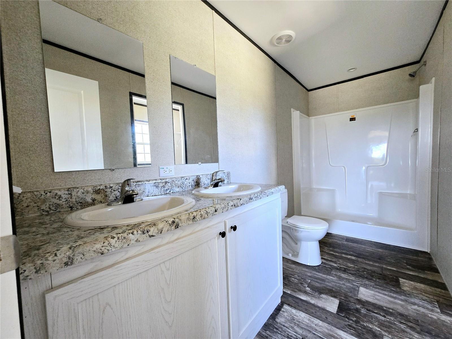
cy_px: 170
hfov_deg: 106.2
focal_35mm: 13
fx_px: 170
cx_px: 226
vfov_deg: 89.9
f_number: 2.2
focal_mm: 2.2
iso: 320
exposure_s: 1/60.2
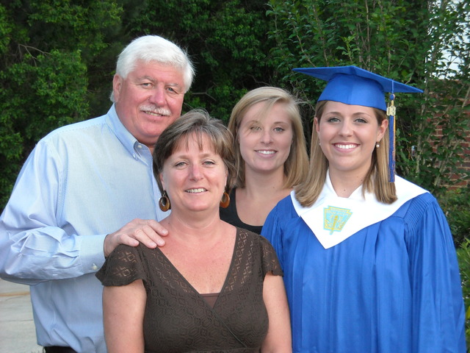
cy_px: 176
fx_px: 1276
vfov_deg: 15.7
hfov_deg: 20.9
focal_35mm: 94
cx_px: 235
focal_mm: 15.32
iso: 200
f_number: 4.4
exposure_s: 1/125
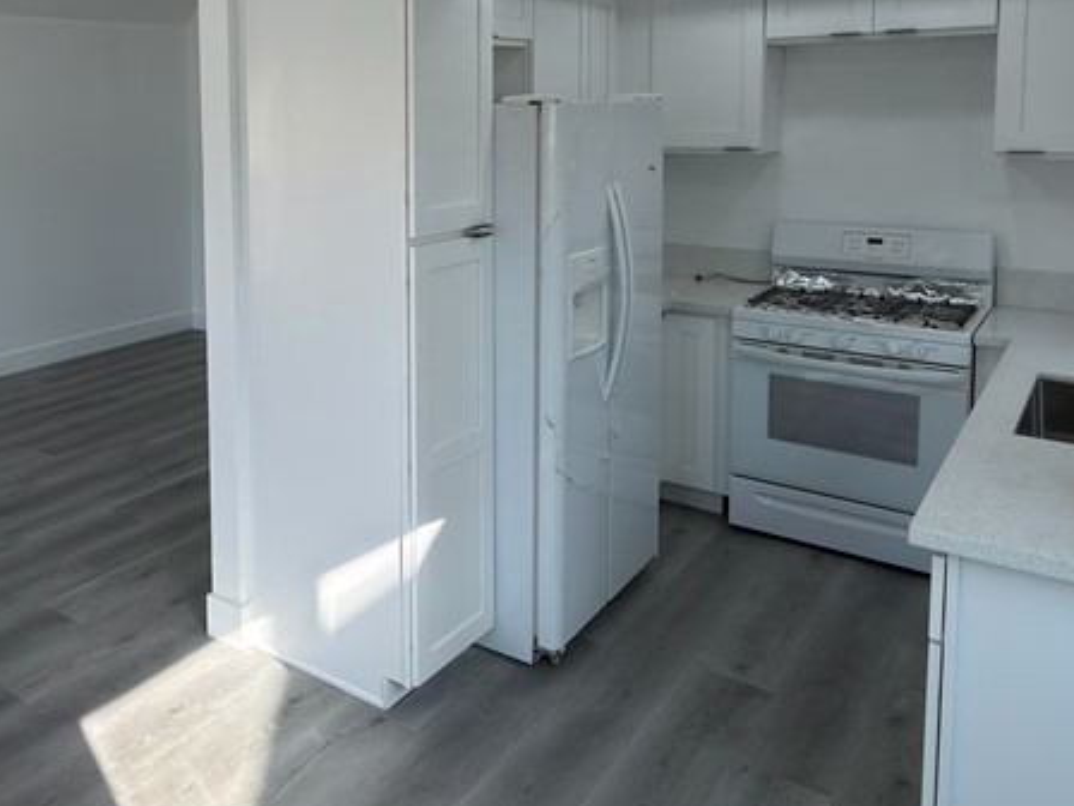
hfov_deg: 53.0
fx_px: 993
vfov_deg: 42.6
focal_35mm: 32
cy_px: 190
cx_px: 211
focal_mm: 2.22
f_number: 2.2
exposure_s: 1/134
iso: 25
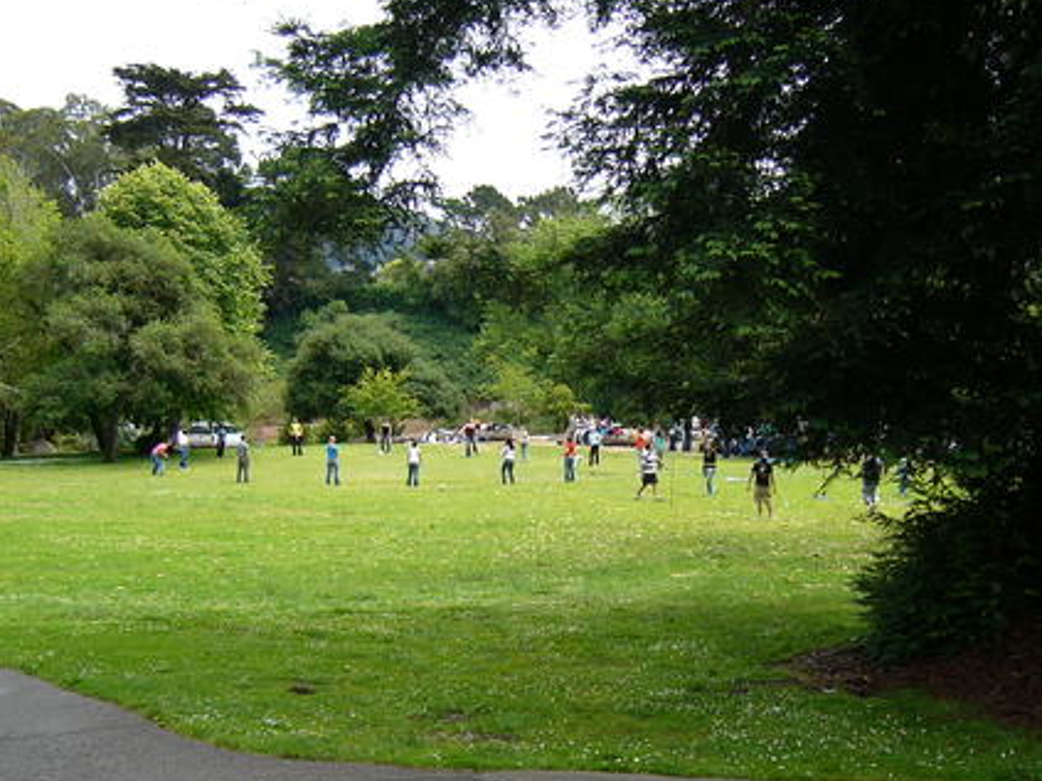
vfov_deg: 27.4
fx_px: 1595
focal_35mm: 53
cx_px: 512
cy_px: 498
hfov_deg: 36.2
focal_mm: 5.8
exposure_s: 1/400
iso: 50
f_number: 2.8
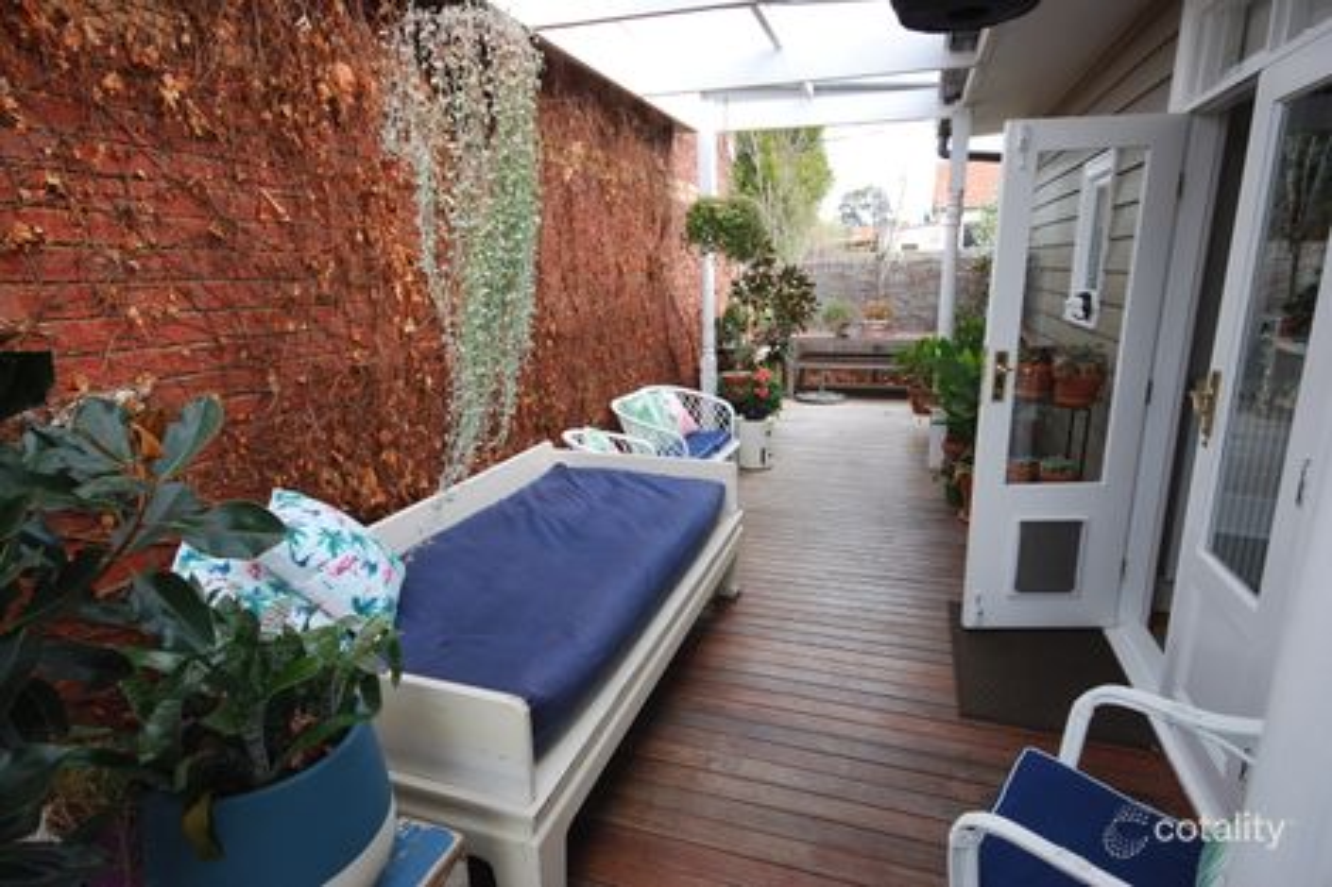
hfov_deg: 85.4
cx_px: 666
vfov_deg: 63.2
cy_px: 444
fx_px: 721
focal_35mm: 20
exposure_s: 1/125
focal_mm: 13
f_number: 5.6
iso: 200
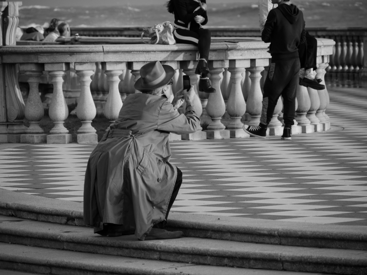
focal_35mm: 280
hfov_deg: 7.1
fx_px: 2970
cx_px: 184
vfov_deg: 5.3
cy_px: 138
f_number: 5.6
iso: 200
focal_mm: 140
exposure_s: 1/60
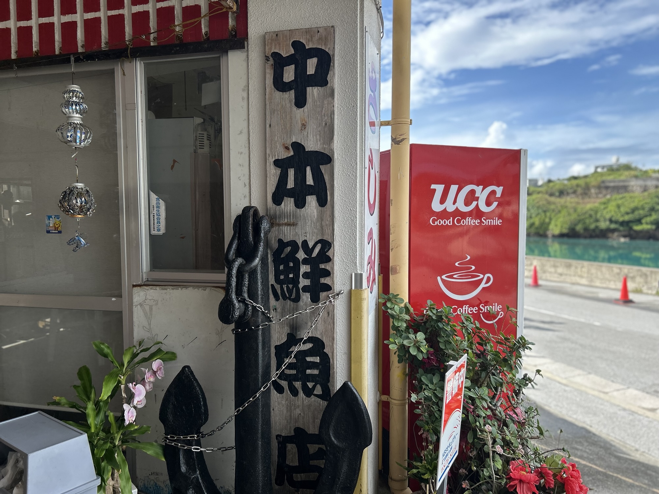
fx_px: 495
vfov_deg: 53.1
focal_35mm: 26
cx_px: 330
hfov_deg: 67.3
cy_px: 247
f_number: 1.5
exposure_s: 1/1449
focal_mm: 5.7
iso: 50
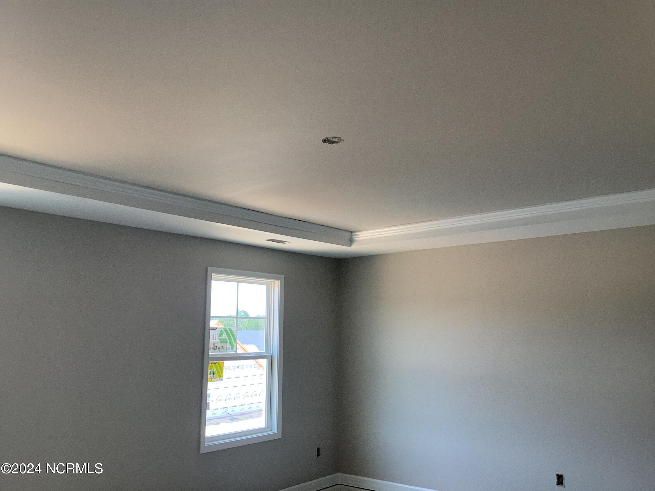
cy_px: 246
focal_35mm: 31
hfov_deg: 58.4
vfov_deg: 45.4
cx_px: 328
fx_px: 587
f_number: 2.4
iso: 64
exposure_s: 1/120
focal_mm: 3.3
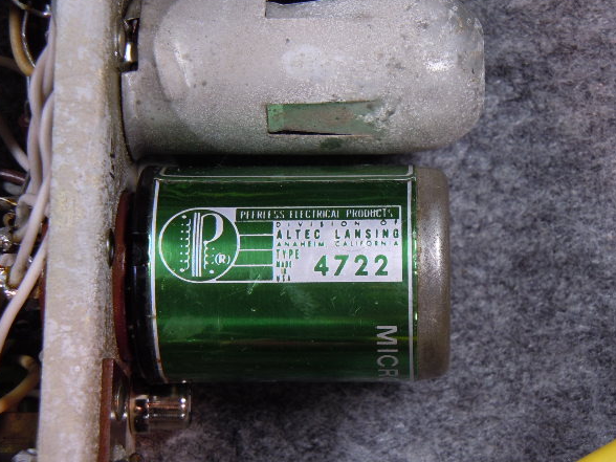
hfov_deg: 17.7
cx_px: 304
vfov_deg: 13.3
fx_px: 1975
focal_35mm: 111
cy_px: 236
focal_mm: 18.3
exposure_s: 1/8
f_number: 4.5
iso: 200
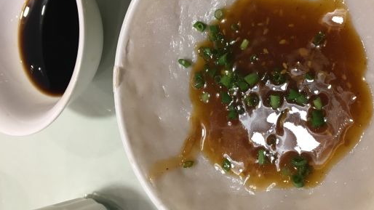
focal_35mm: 43
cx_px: 249
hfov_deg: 46.6
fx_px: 426
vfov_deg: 27.7
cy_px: 87
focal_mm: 4.15
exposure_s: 1/33
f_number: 2.2
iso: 125
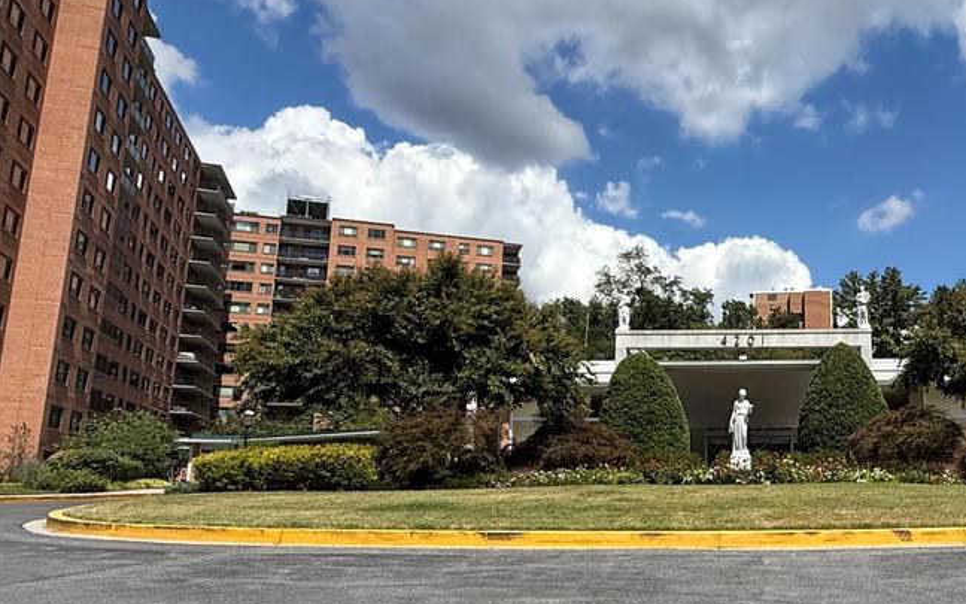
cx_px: 762
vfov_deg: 38.3
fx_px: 869
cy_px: 321
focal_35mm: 33
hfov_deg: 54.5
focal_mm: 2.22
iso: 50
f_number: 2.2
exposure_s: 1/2976
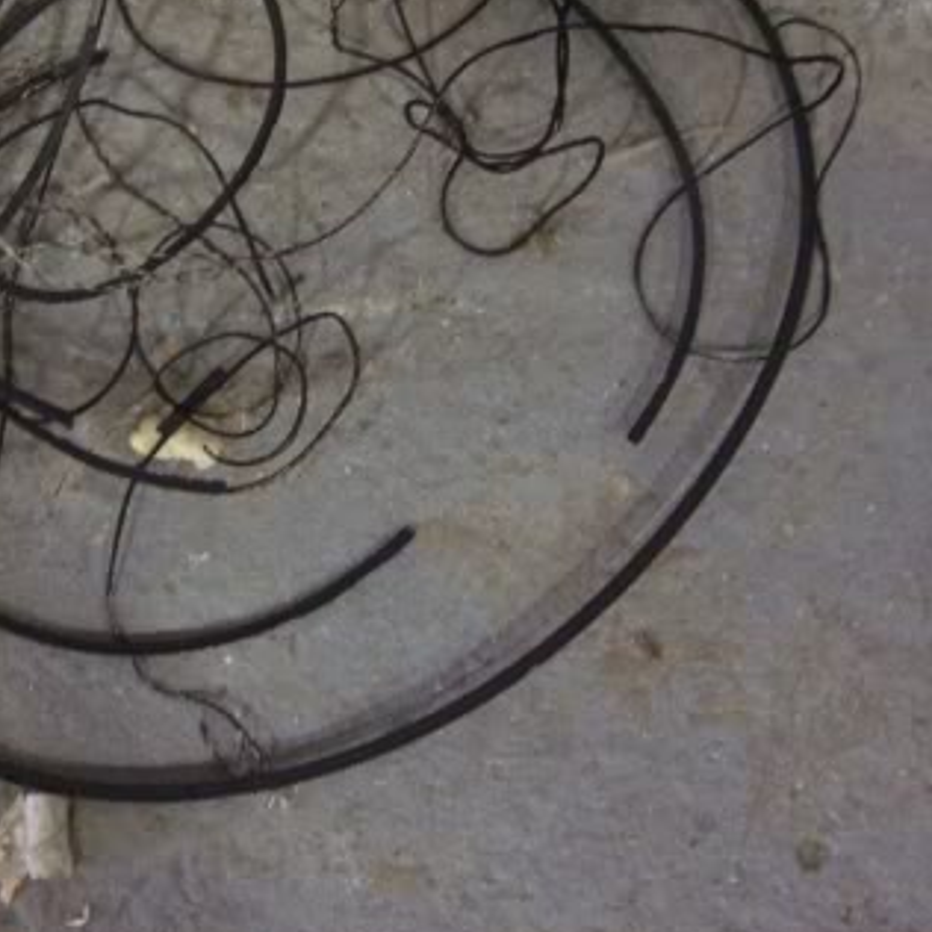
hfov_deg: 25.1
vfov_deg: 25.1
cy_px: 265
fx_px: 2071
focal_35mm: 68
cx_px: 227
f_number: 2.8
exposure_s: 1/80
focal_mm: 7.9
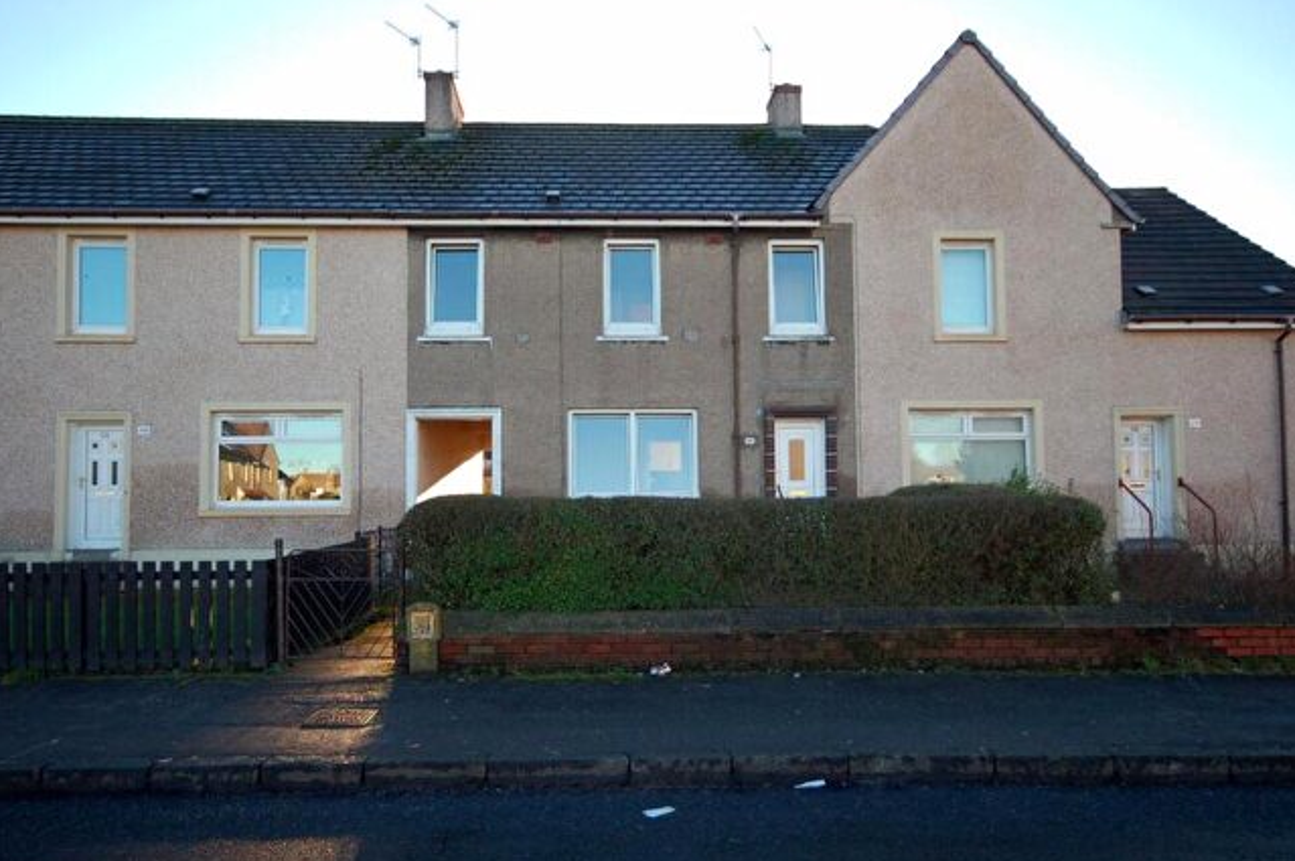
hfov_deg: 76.1
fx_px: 827
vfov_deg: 55.0
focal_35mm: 23
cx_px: 622
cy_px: 450
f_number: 6.3
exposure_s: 1/160
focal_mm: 14
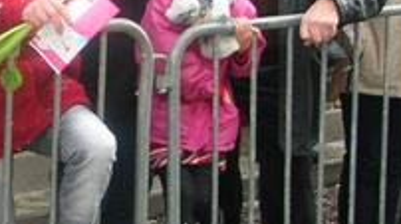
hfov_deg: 17.4
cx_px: 14
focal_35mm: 121
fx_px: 1285
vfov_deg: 9.9
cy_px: 32
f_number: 2.8
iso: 50
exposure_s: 1/68.3
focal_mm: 5.8
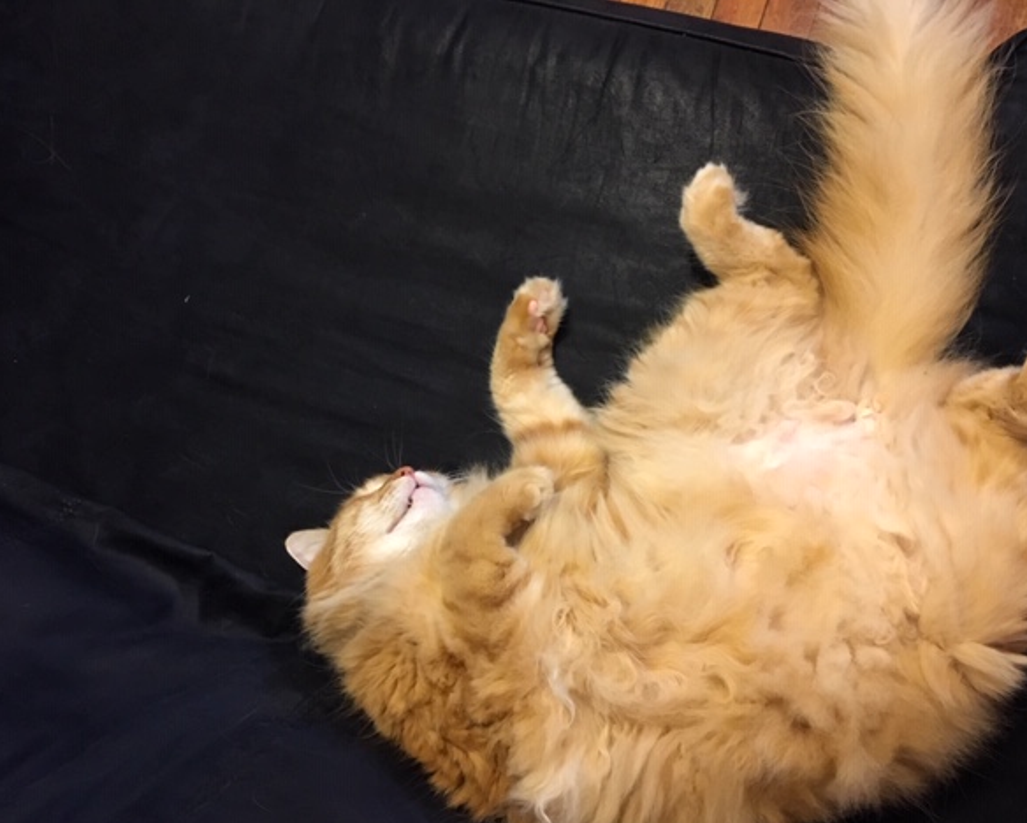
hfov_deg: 57.1
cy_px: 420
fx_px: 943
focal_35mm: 31
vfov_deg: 47.2
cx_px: 552
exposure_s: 1/20
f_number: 2.2
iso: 200
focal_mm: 4.15
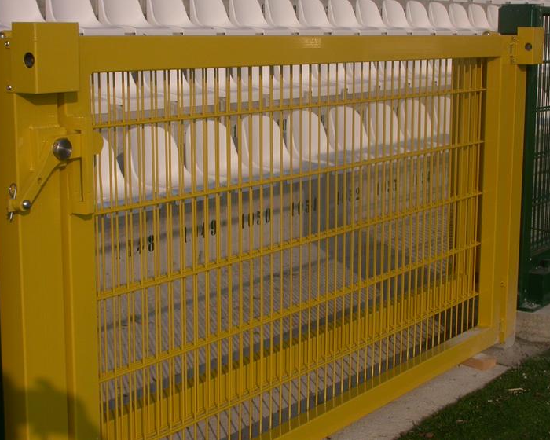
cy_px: 220
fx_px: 1107
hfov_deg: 27.9
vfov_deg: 22.5
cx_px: 273
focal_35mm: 68
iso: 100
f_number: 9.1
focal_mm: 13.5
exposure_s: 1/818
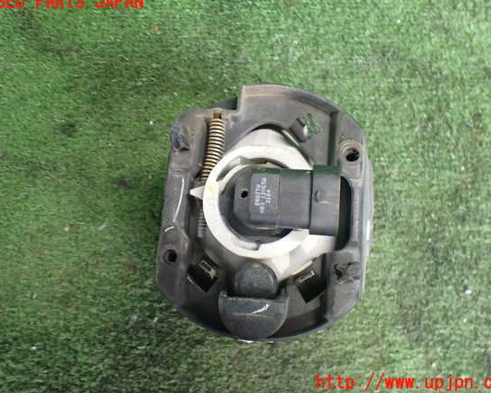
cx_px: 250
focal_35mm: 32
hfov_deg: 55.7
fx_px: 465
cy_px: 192
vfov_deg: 45.8
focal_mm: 5.4
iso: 800
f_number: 2.3
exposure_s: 1/50
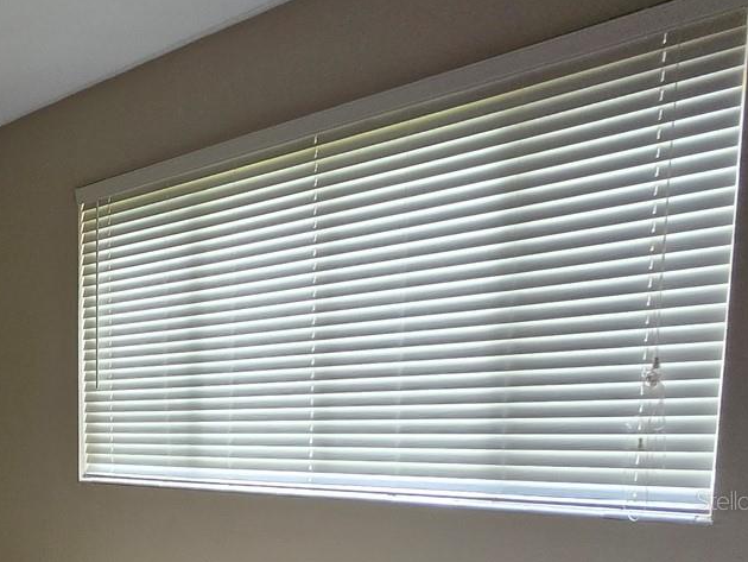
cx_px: -141
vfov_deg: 40.0
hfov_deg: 40.1
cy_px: 500
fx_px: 713
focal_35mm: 33
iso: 125
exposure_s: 1/60
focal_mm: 1.7
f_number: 2.2
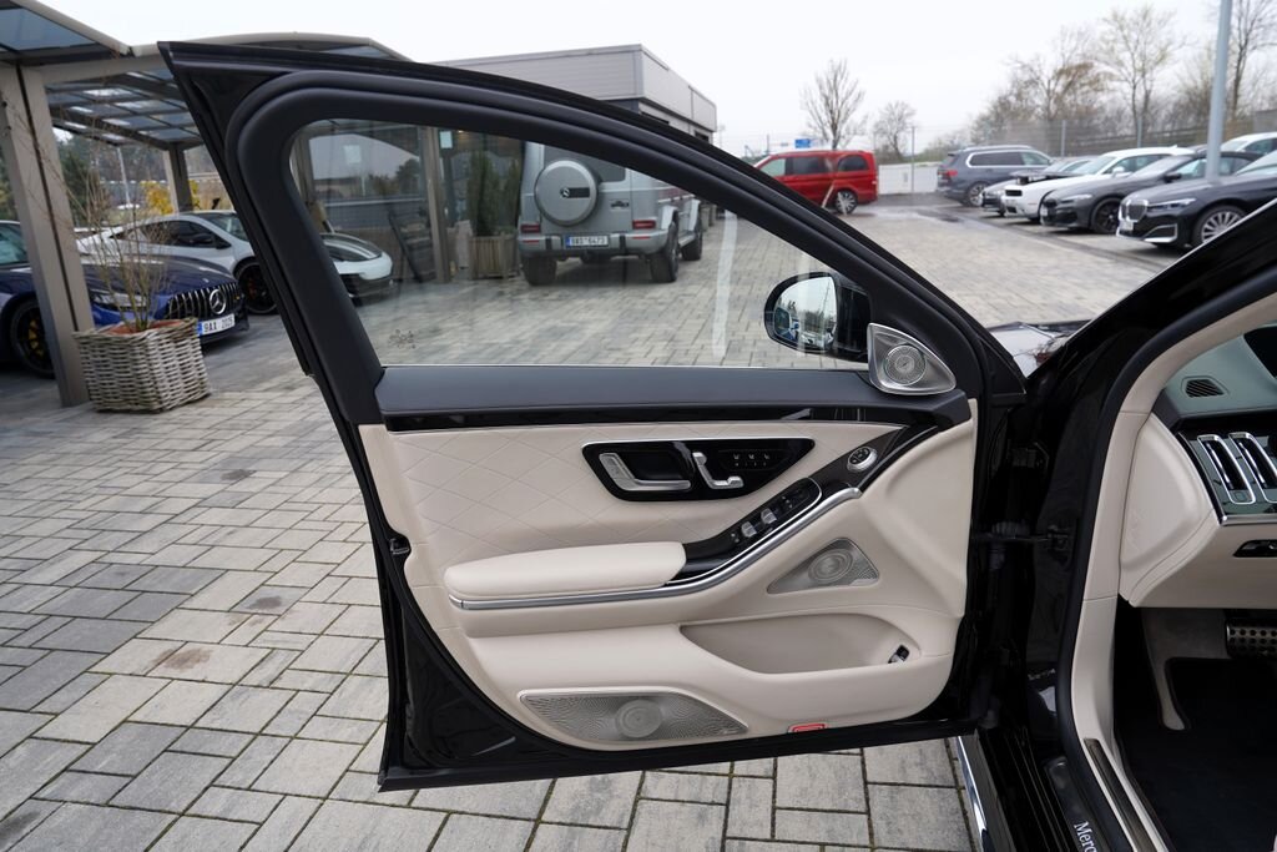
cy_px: 426
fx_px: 851
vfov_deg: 53.1
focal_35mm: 24
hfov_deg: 73.7
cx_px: 638
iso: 100
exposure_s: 1/125
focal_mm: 24
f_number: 5.6
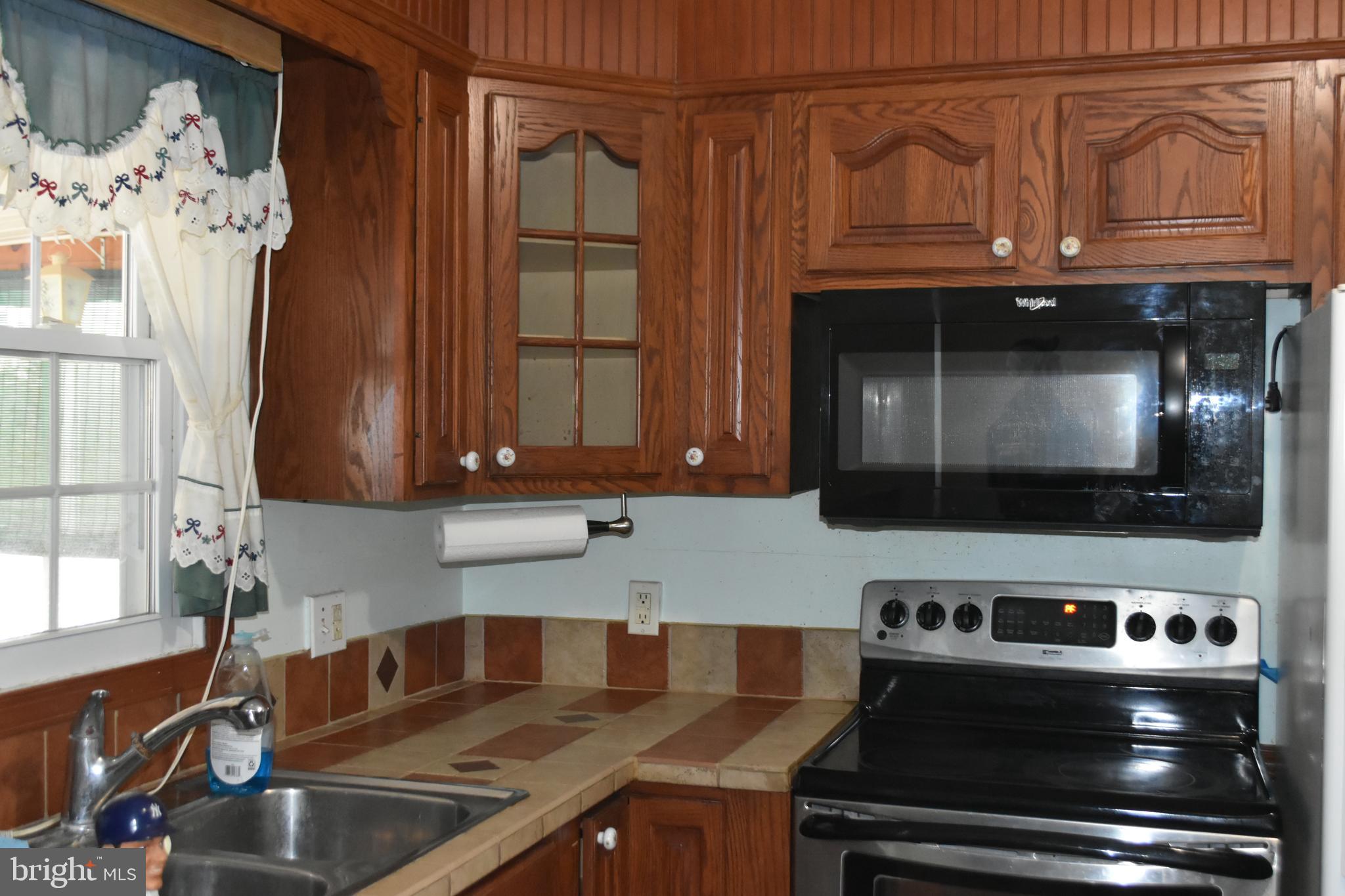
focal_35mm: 39
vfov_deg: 34.2
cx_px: 672
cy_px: 448
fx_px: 1457
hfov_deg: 49.6
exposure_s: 1/60
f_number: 4.2
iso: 3200
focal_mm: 26
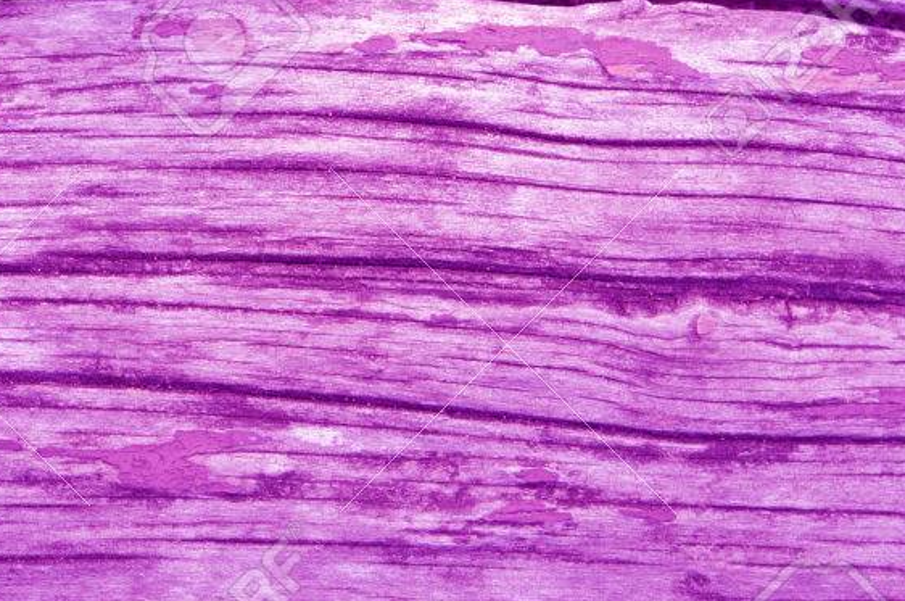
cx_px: -84
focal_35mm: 208
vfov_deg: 6.6
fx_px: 5221
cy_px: -19
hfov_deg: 9.8
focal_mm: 60
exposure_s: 1/125
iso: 400
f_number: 8
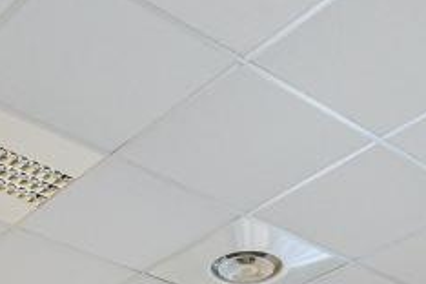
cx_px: 171
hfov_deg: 24.7
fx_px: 970
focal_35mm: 82
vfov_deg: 12.1
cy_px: 741
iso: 800
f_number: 9
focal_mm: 15
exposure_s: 1/8
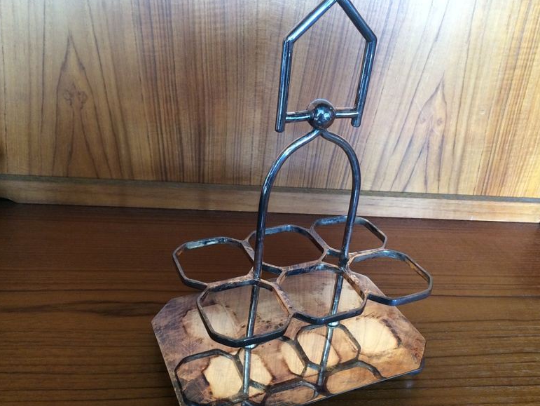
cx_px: 289
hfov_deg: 52.6
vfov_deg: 40.7
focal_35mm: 35
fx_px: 546
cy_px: 211
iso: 100
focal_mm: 4.12
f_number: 2.2
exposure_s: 1/30
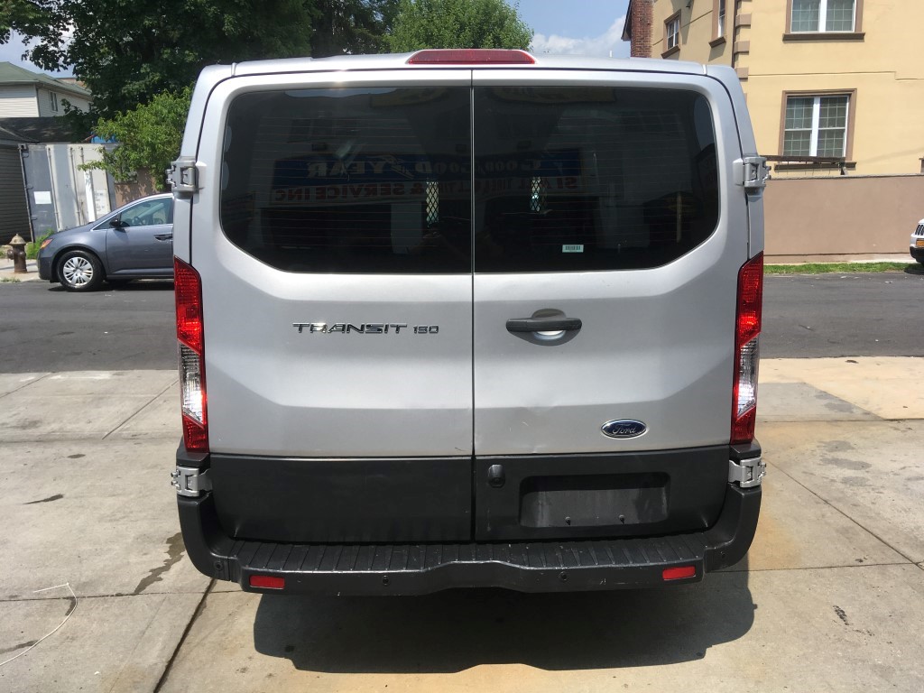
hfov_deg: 61.7
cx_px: 462
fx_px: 774
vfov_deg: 48.2
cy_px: 346
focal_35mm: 29
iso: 25
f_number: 2.2
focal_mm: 4.15
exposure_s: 1/1637
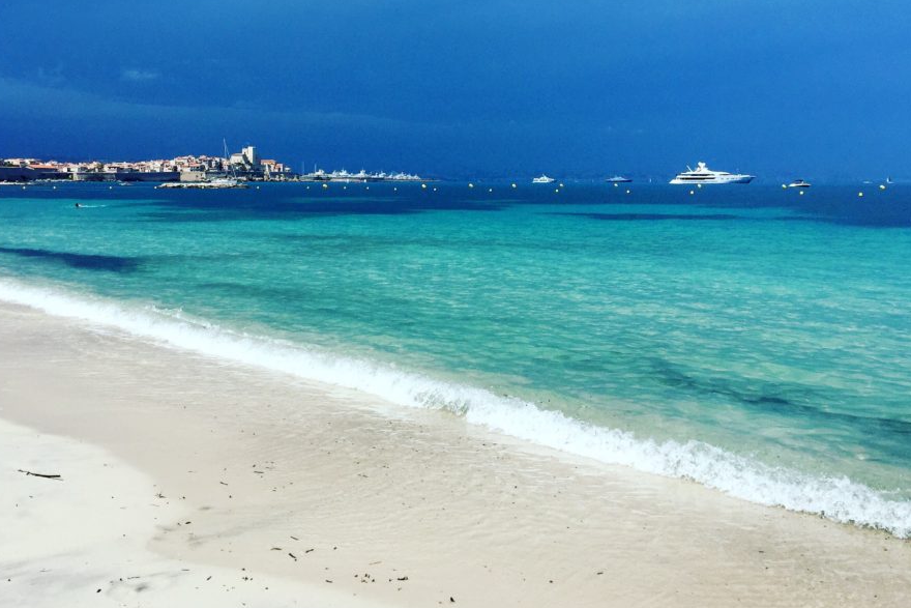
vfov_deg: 35.7
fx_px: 936
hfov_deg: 51.7
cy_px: 225
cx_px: 381
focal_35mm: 37
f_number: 2.2
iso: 32
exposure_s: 1/3968
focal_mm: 4.15
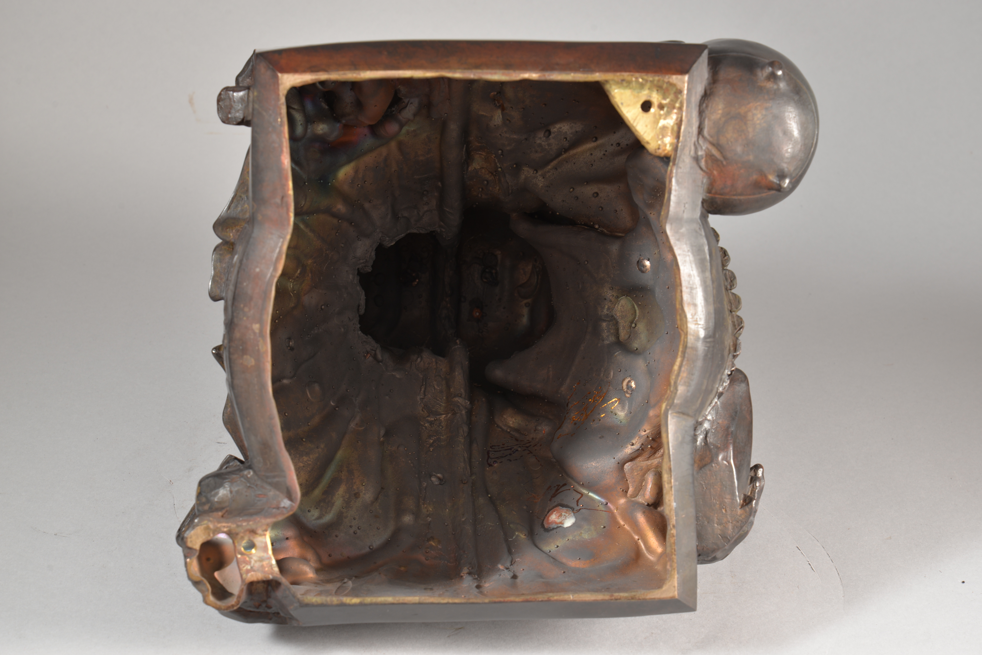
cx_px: 491
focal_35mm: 85
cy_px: 328
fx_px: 2318
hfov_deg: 23.9
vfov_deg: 16.1
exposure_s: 1/100
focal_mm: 85
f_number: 10
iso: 160
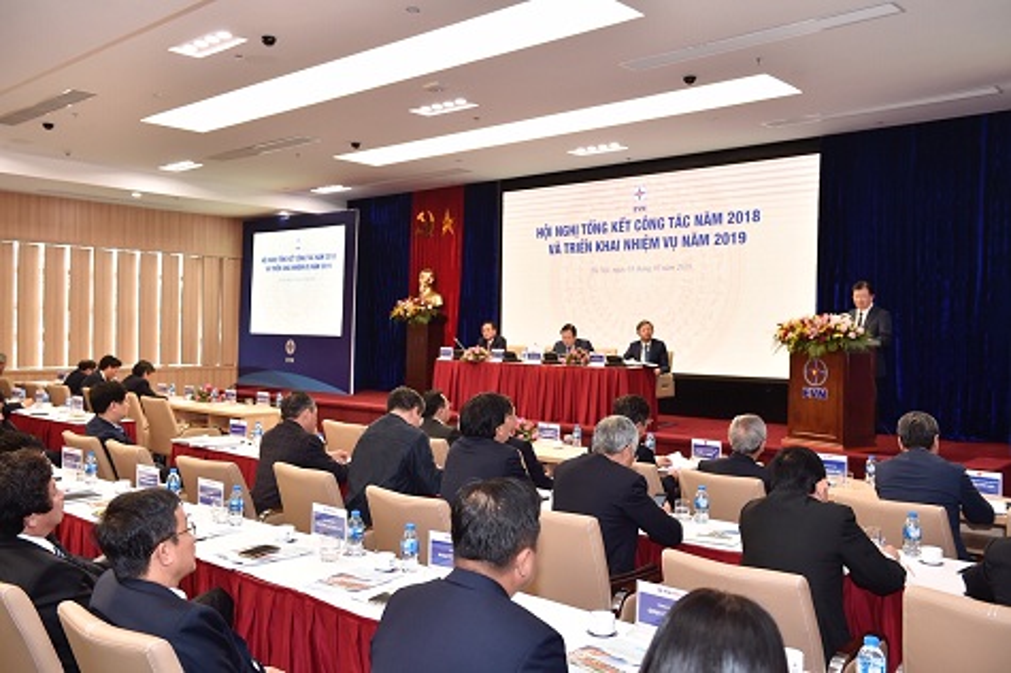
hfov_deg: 58.8
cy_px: 336
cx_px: 506
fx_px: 898
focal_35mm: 32
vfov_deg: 41.1
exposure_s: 1/125
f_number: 4
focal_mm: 32
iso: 1250
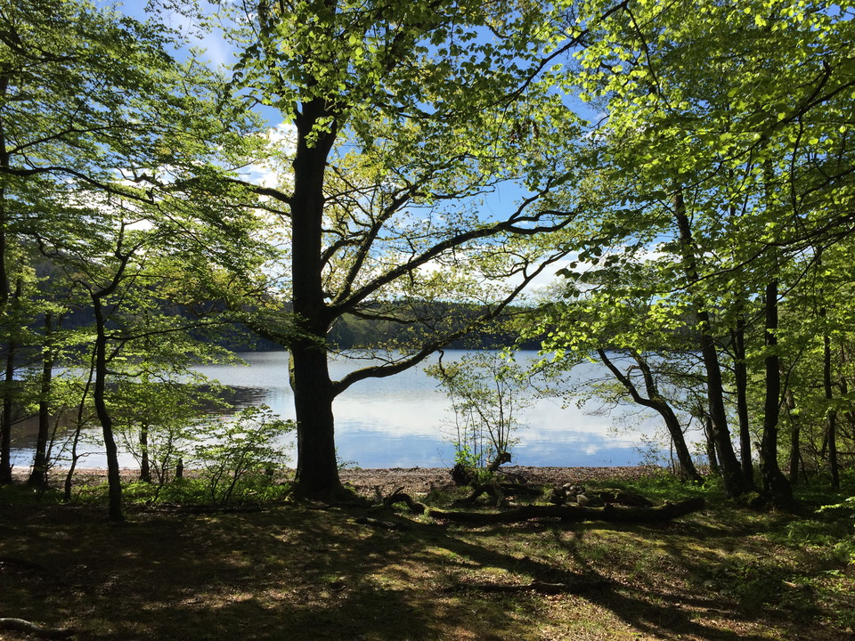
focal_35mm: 29
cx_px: 428
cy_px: 320
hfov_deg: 61.7
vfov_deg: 48.2
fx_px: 716
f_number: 2.2
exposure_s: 1/2083
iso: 32
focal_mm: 4.15
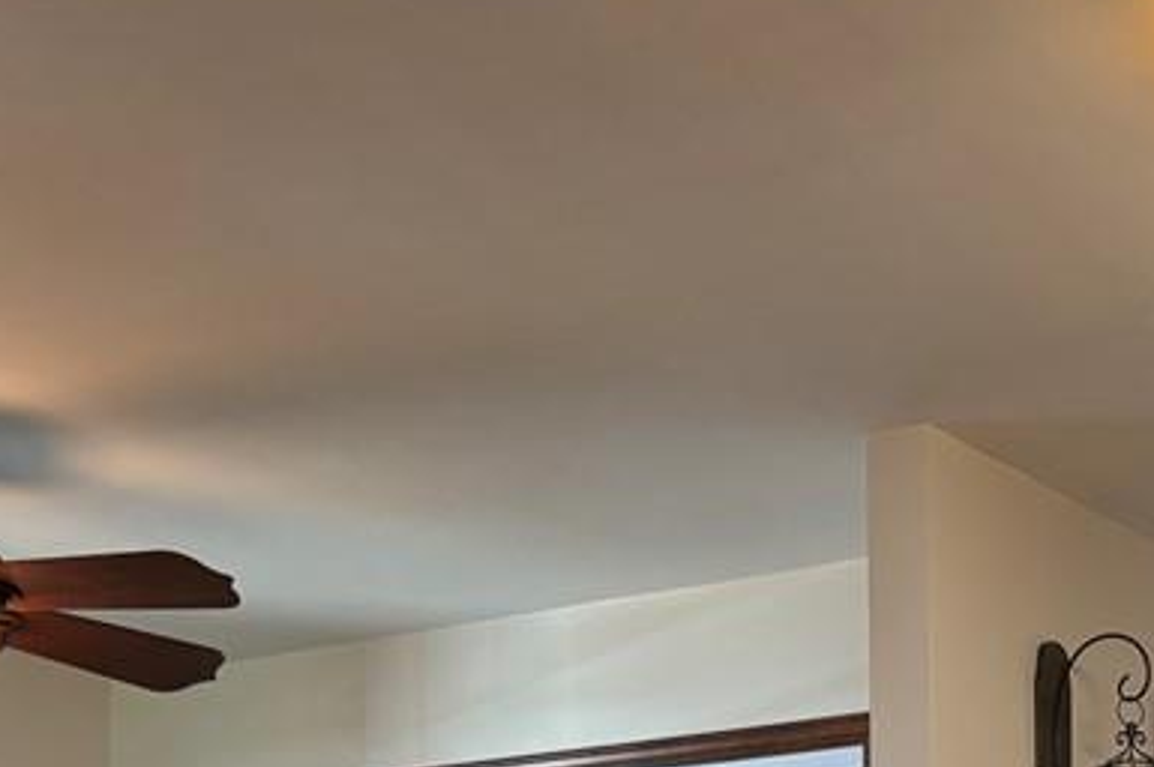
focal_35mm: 72
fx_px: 2306
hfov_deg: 26.7
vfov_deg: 17.2
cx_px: 1133
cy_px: 1112
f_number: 1.6
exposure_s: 1/60
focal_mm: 5.96
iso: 250
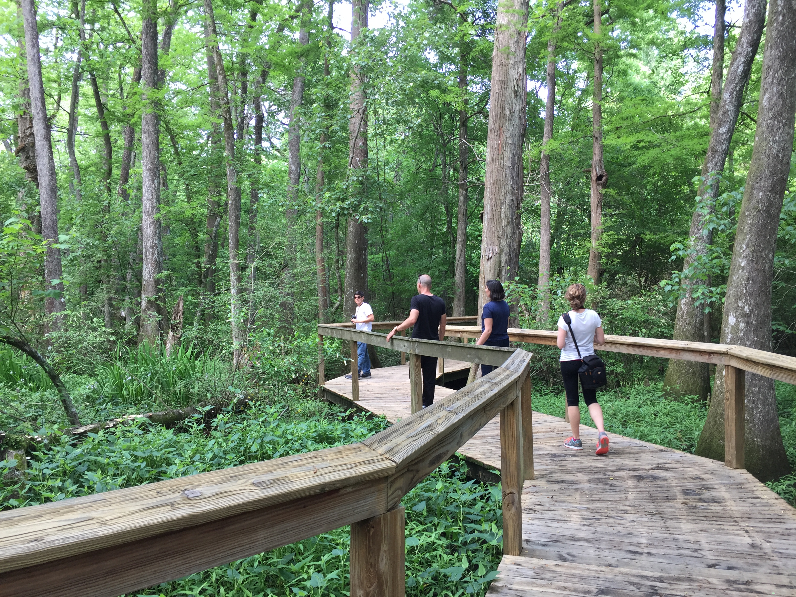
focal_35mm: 29
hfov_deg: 61.7
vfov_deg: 48.2
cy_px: 298
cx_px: 398
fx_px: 667
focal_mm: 4.15
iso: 40
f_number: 2.2
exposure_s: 1/60
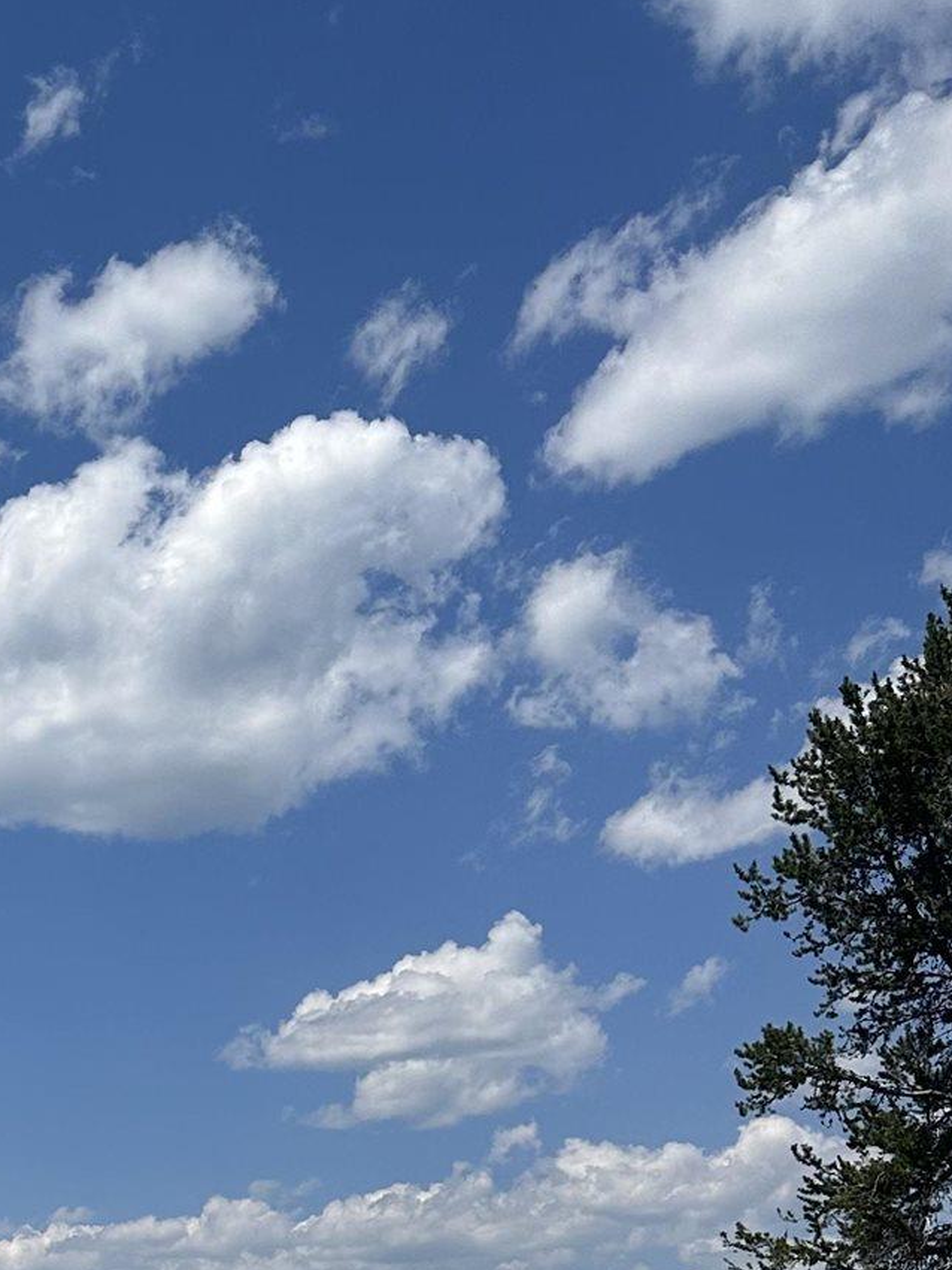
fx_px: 2384
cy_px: 1419
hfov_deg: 20.8
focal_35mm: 65
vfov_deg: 27.2
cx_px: -254
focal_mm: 6.86
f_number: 1.78
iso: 80
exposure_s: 1/8929
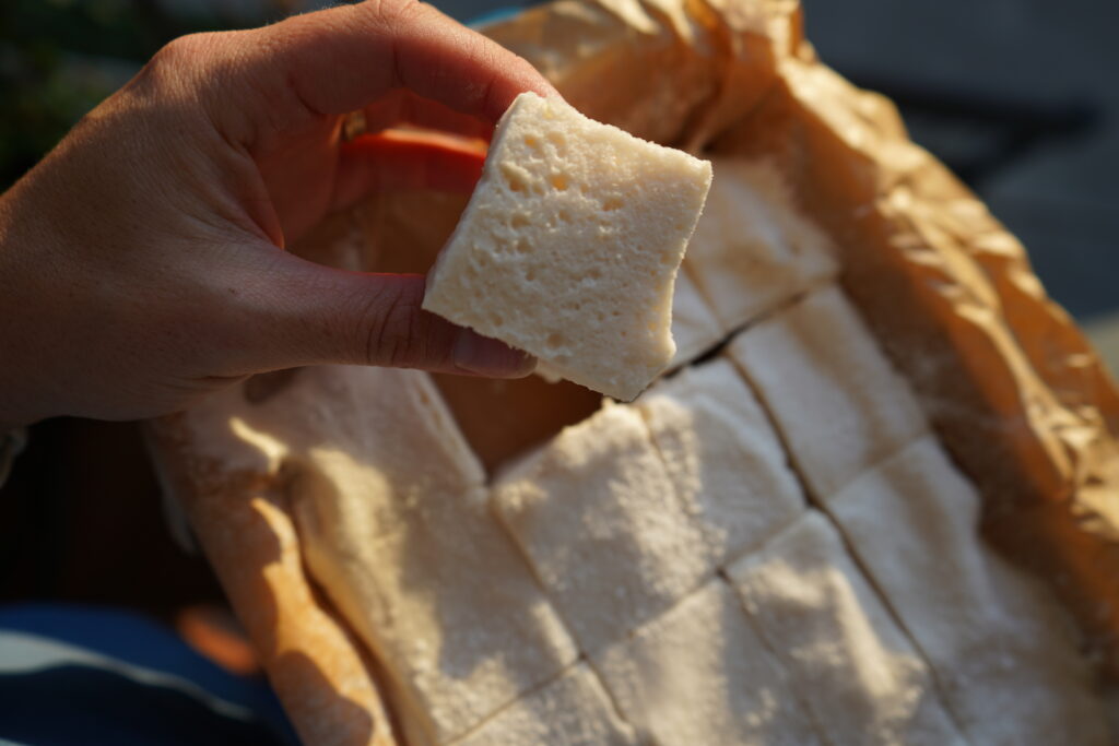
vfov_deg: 46.4
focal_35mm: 28
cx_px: 560
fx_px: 870
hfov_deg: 65.5
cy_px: 373
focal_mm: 28
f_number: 4
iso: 100
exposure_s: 1/160
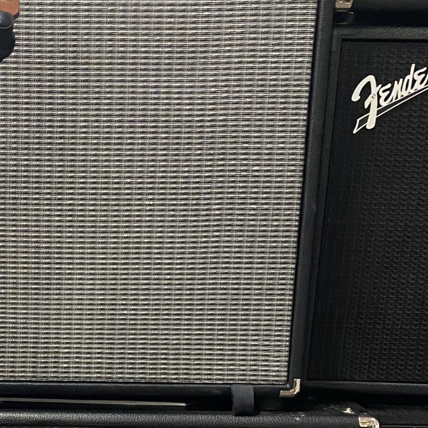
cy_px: 413
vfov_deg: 25.7
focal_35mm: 64
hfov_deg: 25.6
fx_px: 895
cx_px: 5
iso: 500
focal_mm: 4.25
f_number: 1.8
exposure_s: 1/30
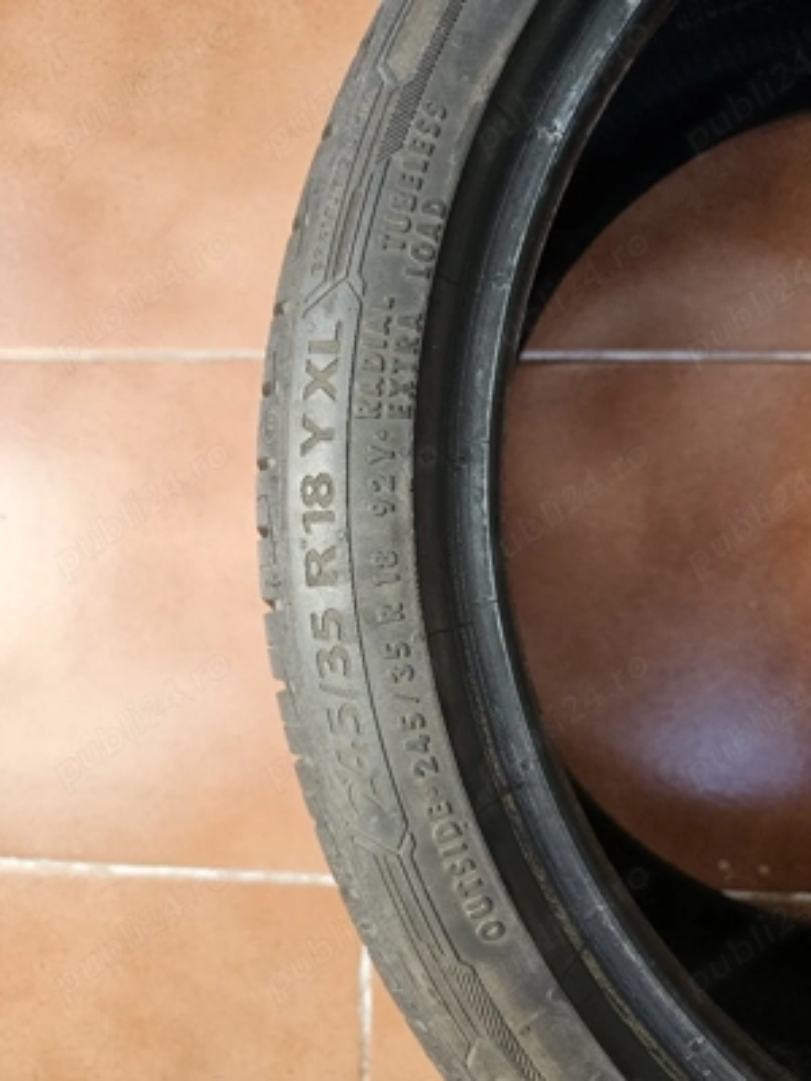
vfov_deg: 73.9
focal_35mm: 23
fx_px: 718
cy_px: 540
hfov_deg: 58.9
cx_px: 406
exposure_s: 1/101
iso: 250
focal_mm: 6.3
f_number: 1.7
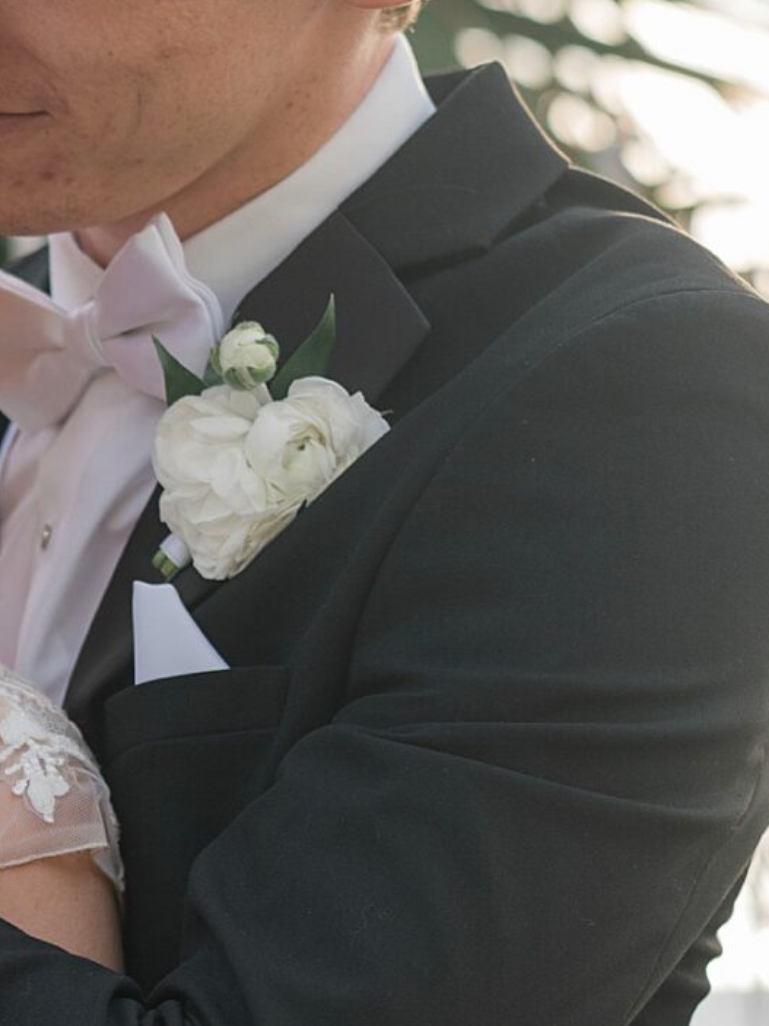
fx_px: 5185
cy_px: 1000
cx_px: -231
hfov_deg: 8.4
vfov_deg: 11.2
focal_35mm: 175
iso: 160
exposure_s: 1/500
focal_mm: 50
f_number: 2.8
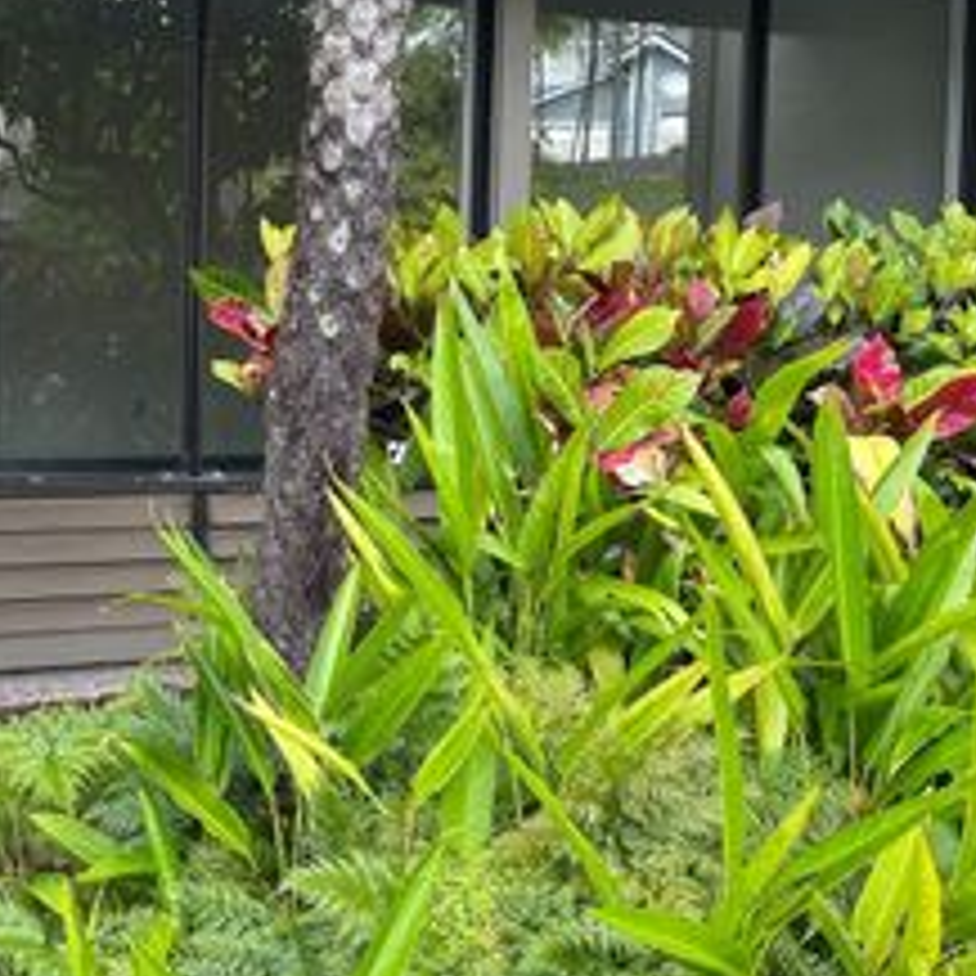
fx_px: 1627
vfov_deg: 33.2
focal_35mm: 51
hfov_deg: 31.2
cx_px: 31
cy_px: 349
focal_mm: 5.1
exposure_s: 1/121
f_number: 1.6
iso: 50
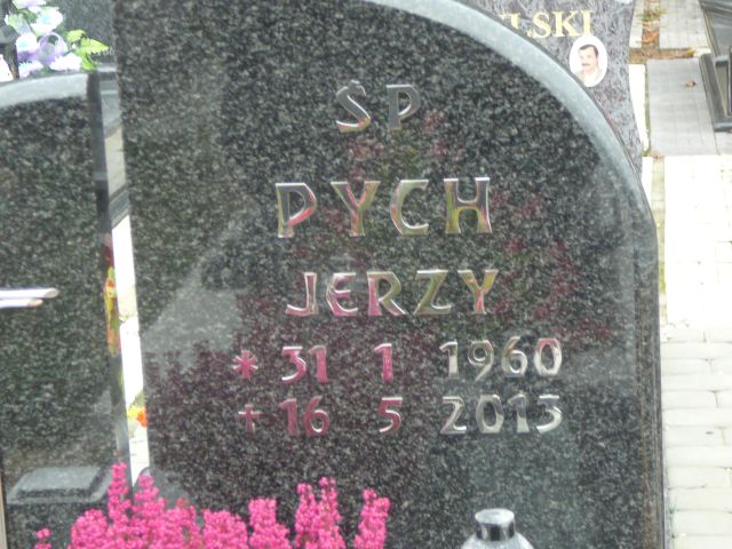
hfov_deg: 20.7
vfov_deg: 15.6
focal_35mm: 95
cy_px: 274
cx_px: 366
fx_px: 2009
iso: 160
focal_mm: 14.1
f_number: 3.9
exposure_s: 1/30
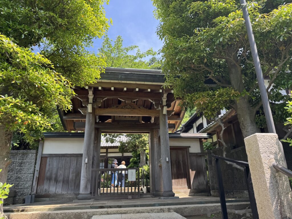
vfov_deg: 56.8
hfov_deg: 71.6
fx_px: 202
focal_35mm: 24
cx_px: 146
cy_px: 110
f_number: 1.78
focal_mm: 6.76
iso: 80
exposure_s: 1/558
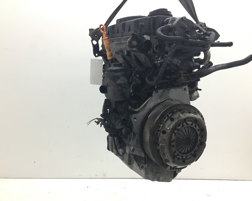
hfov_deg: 54.2
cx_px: 123
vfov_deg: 44.5
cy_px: 100
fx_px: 246
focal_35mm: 33
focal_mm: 3.3
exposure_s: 1/33
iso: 40
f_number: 2.4
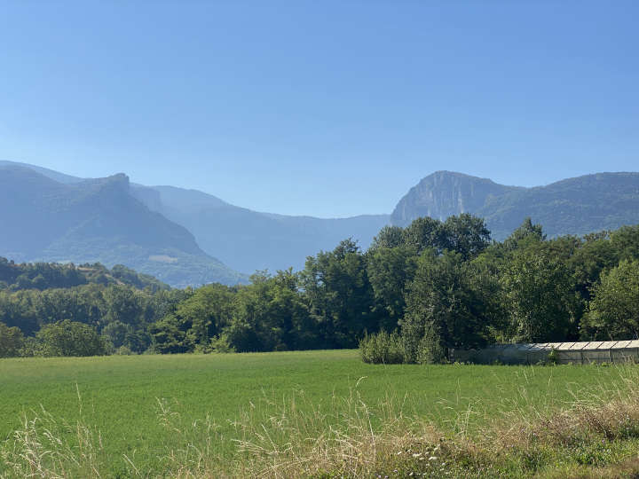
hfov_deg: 36.8
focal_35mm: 52
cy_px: 240
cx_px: 320
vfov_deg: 28.0
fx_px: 960
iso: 20
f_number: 2
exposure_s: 1/2660
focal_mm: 6
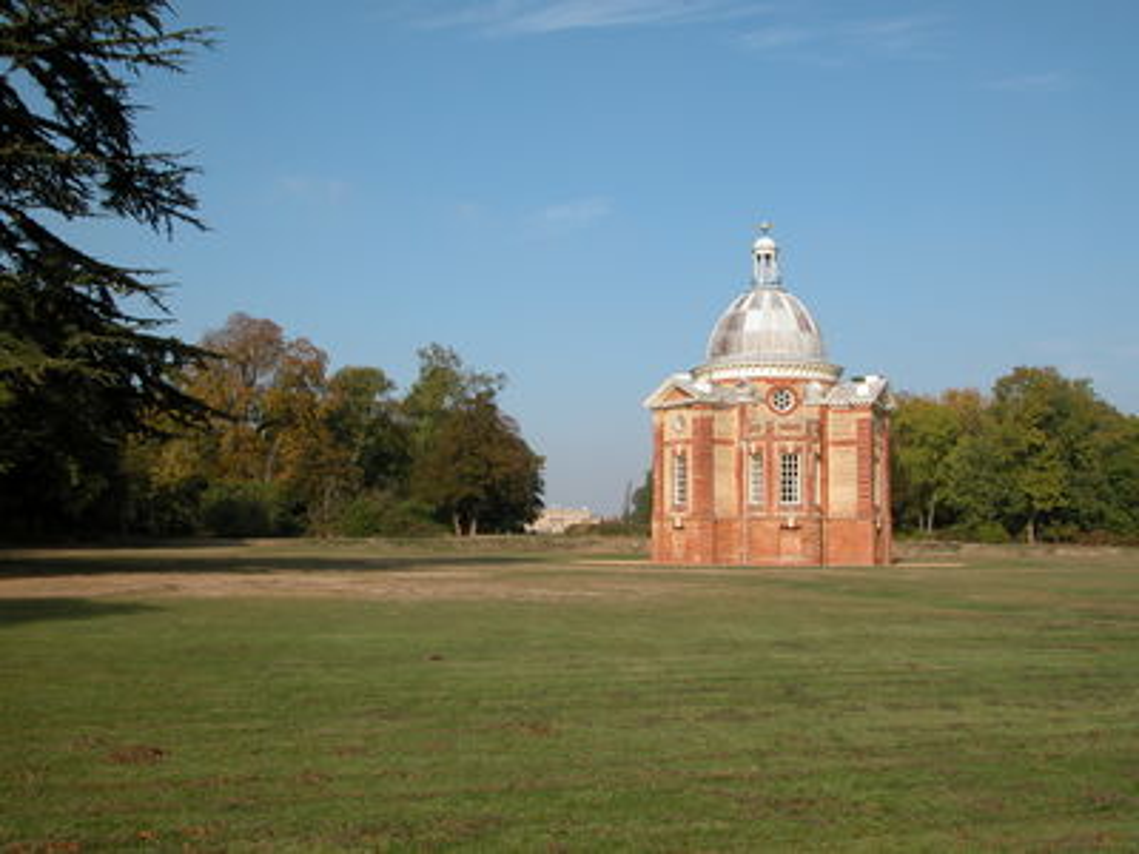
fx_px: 1185
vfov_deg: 39.7
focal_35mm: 36
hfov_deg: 51.4
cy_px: 427
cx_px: 570
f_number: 6.3
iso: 100
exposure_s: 1/412
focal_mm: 9.2
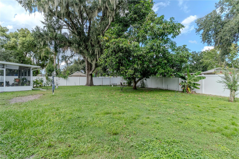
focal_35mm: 17
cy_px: 80
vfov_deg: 70.4
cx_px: 120
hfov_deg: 93.3
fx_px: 113
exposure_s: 1/40
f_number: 8
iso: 100
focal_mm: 17
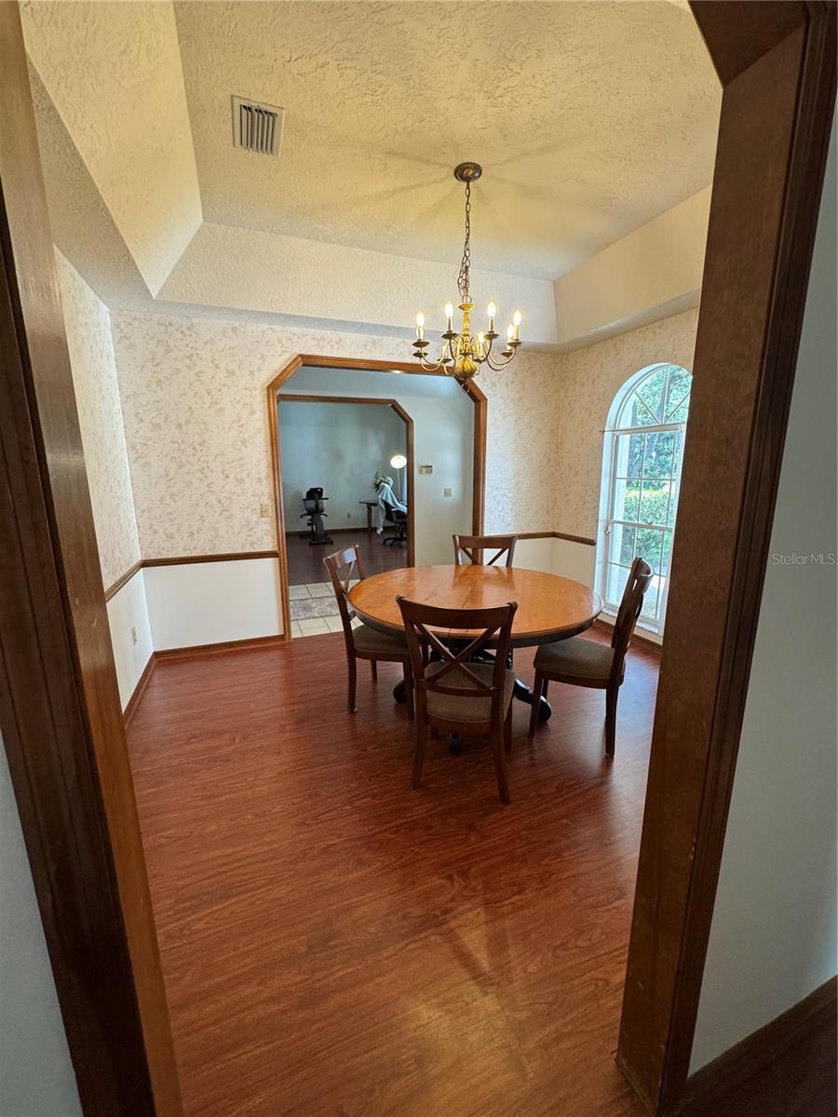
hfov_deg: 85.7
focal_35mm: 14
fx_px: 452
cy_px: 558
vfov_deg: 102.1
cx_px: 419
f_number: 2.2
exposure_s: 1/120
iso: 250
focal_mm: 2.22
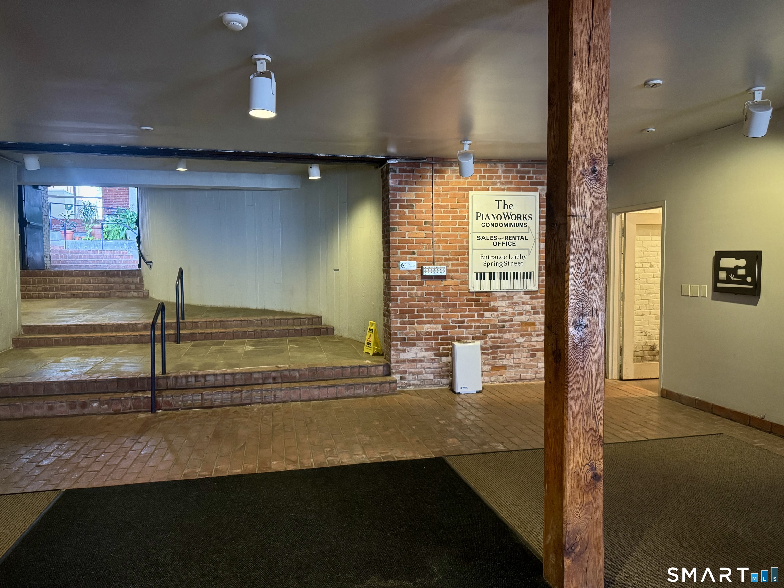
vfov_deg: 56.8
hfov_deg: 71.6
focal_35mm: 24
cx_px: 392
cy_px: 294
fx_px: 544
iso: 640
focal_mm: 6.76
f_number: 1.78
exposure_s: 1/40
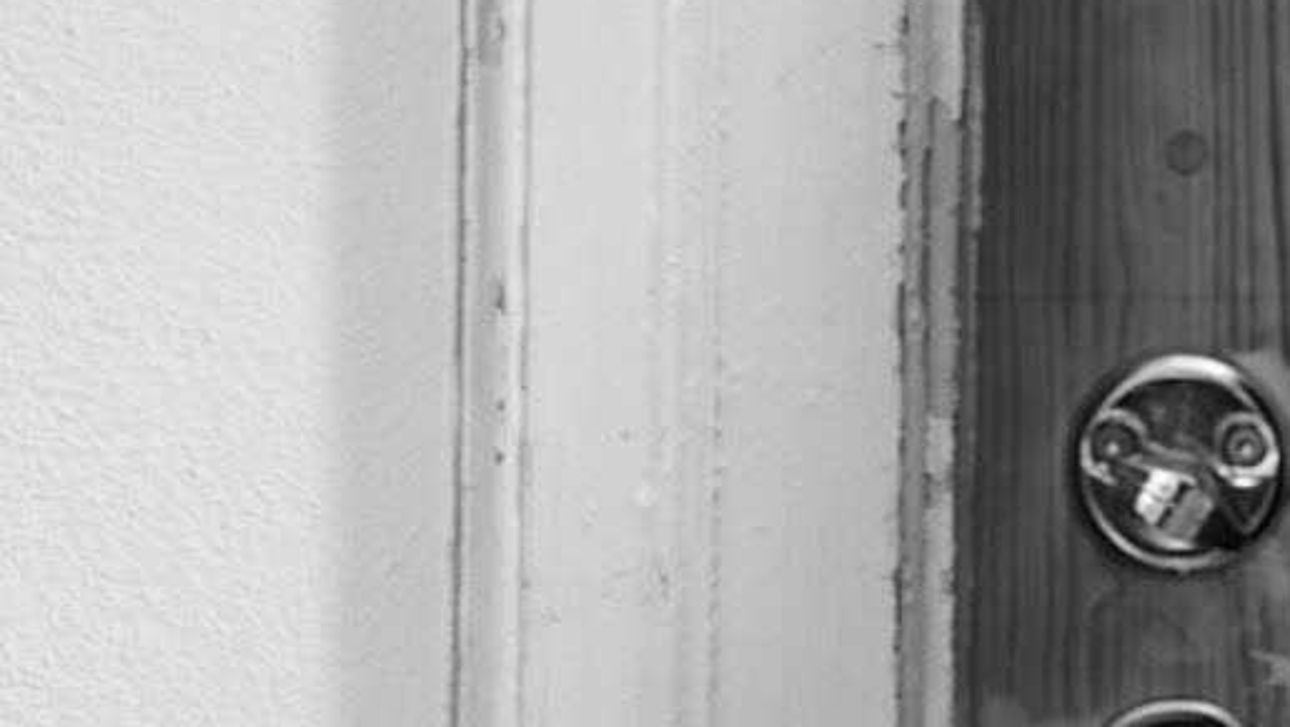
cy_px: -1202
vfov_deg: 1.5
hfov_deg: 2.7
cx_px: 1723
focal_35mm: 807
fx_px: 27611
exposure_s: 1.3
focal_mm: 155
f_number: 4.5
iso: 100
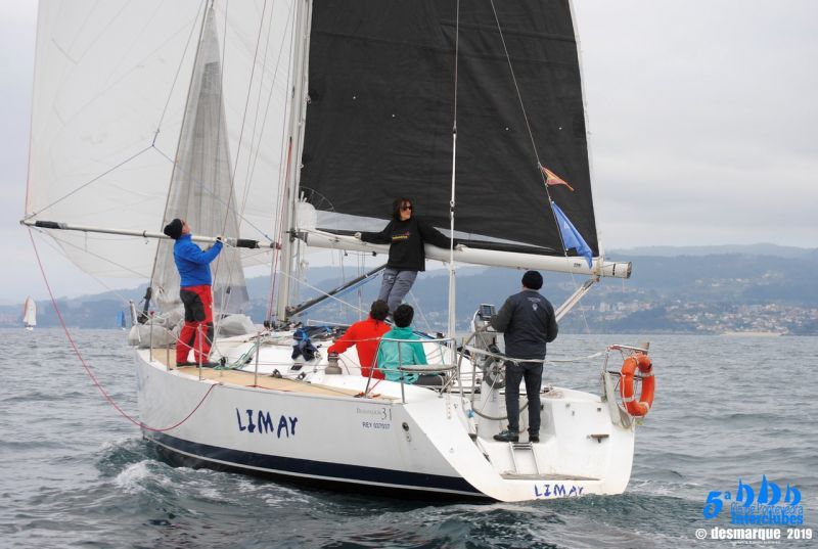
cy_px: 274
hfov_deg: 24.6
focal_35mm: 82
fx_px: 1878
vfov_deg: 16.6
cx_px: 409
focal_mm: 55
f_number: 7.1
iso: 100
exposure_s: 1/200
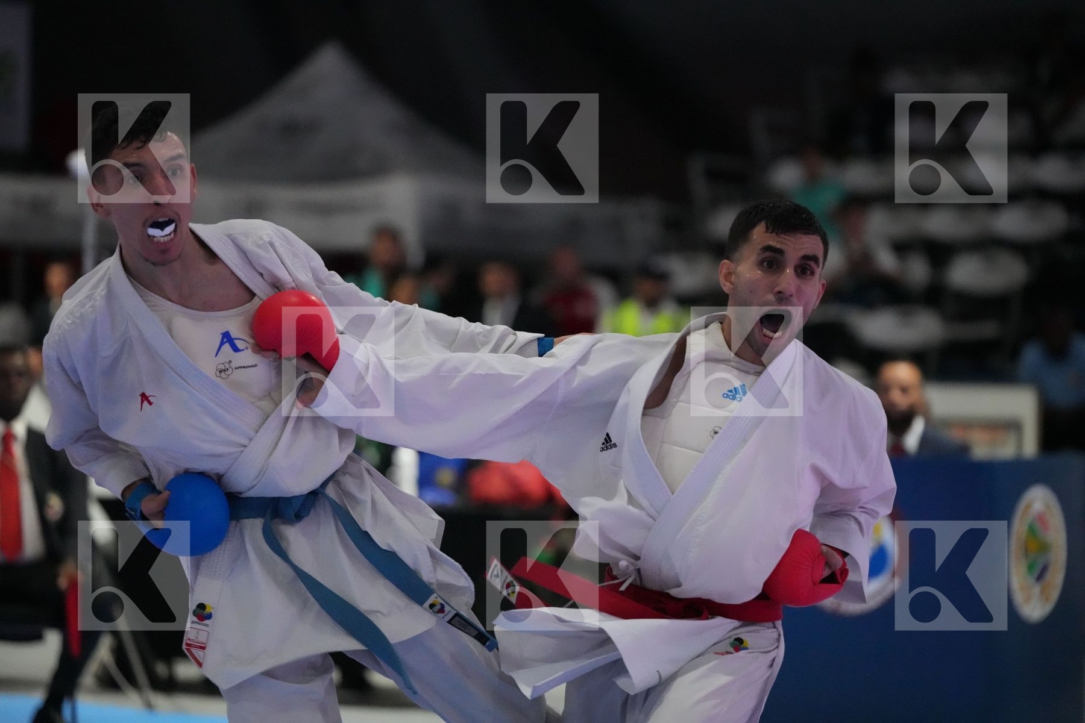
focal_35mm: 138
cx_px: 542
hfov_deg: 14.9
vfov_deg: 9.9
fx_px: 4159
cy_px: 362
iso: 12800
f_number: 2.8
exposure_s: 1/800
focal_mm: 138
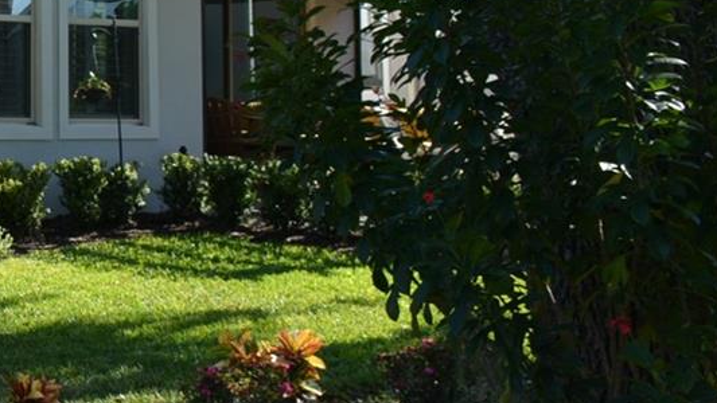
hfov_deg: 21.8
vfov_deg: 13.8
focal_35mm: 85
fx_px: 1616
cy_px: -96
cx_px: -288
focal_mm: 18
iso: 180
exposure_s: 1/250
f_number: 8
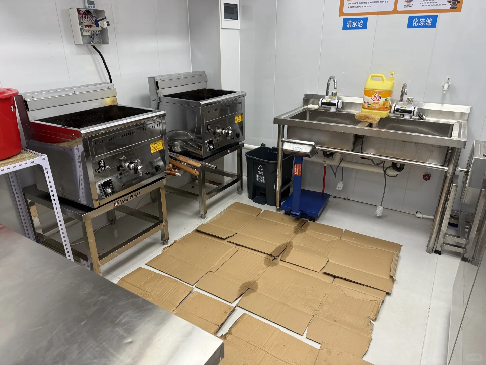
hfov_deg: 71.6
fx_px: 337
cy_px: 182
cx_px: 243
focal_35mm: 24
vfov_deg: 56.8
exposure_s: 1/100
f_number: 1.78
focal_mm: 6.76
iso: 200
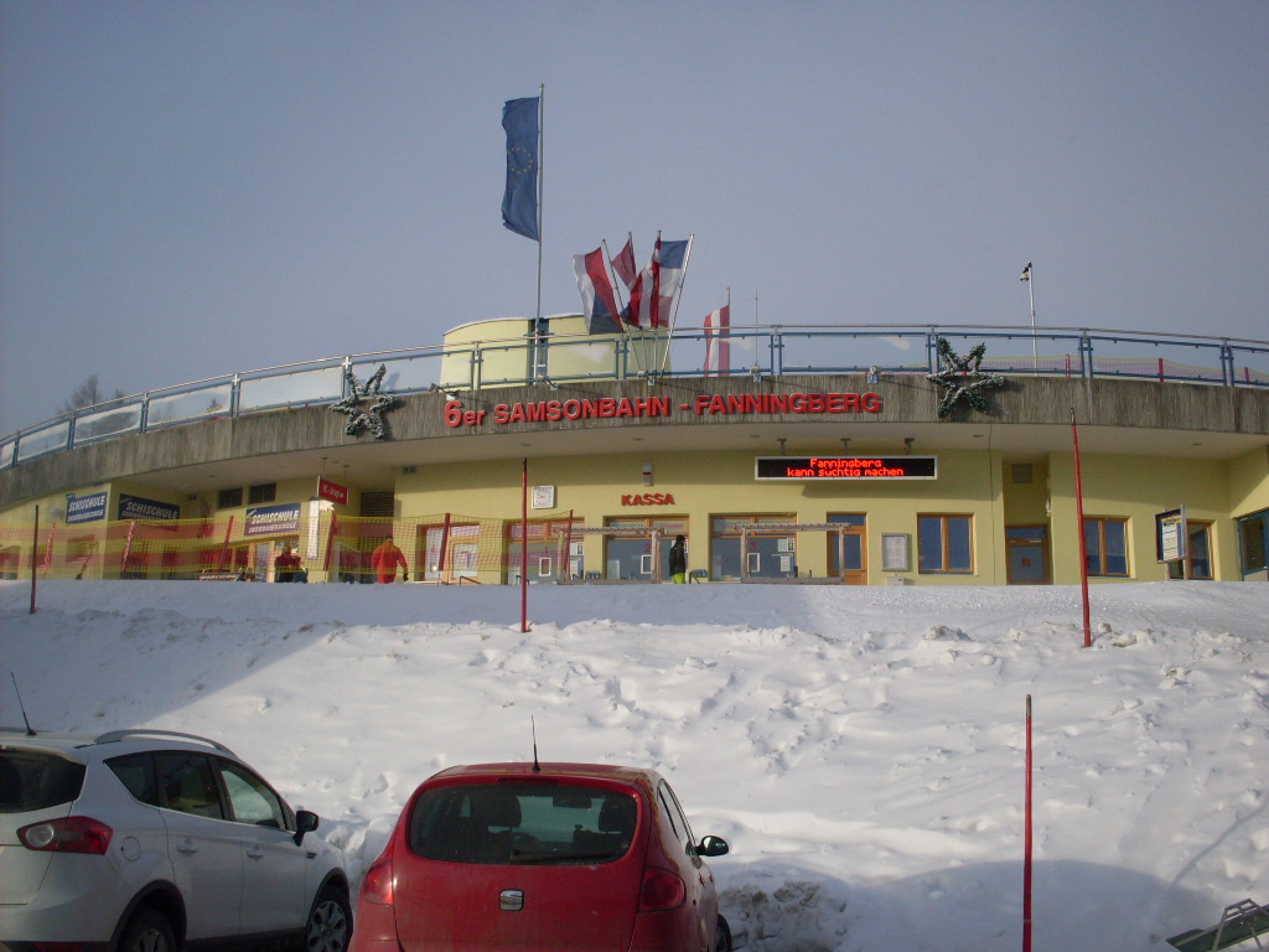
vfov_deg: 37.7
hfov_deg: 49.0
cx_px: 634
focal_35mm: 38
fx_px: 1393
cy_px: 476
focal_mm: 6.3
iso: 80
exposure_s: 1/250
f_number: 8.4
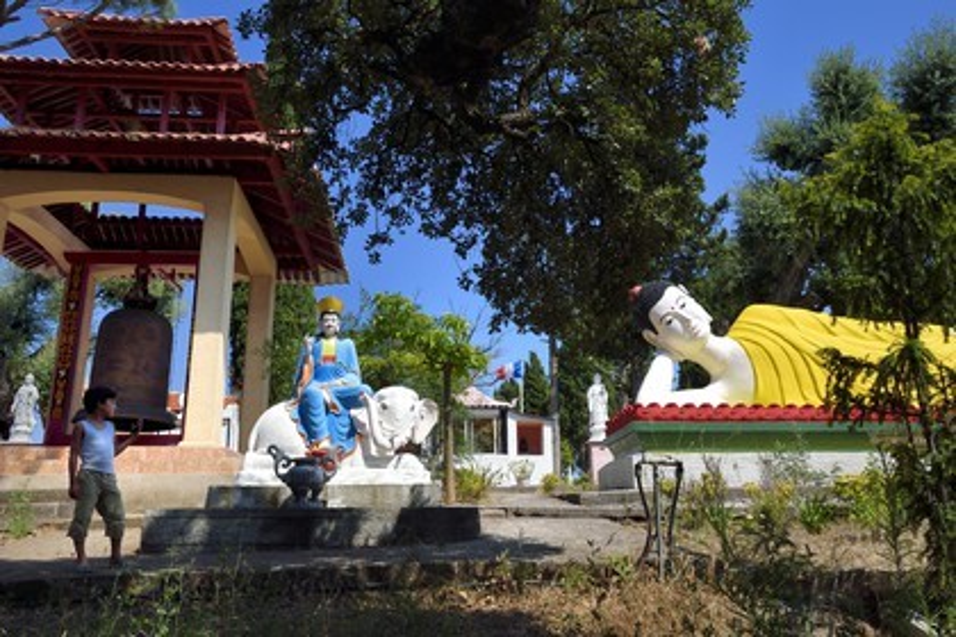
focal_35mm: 32
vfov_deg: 41.1
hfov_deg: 58.7
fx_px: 850
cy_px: 318
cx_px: 478
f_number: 20
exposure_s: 1/125
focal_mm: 32
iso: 200
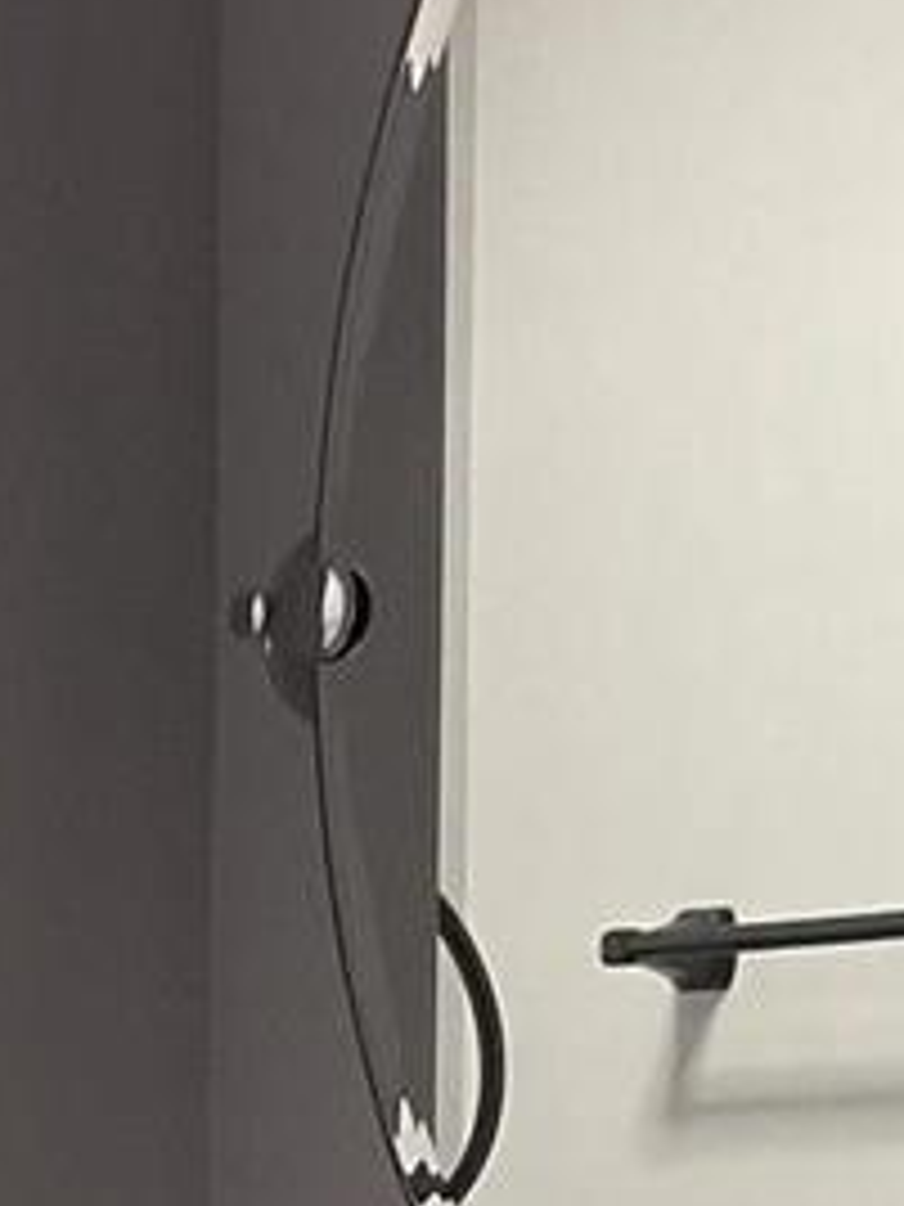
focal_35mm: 166
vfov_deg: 11.1
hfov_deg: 8.6
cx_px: -747
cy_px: 2196
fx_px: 5780
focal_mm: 3
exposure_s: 1/42
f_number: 1.8
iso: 50
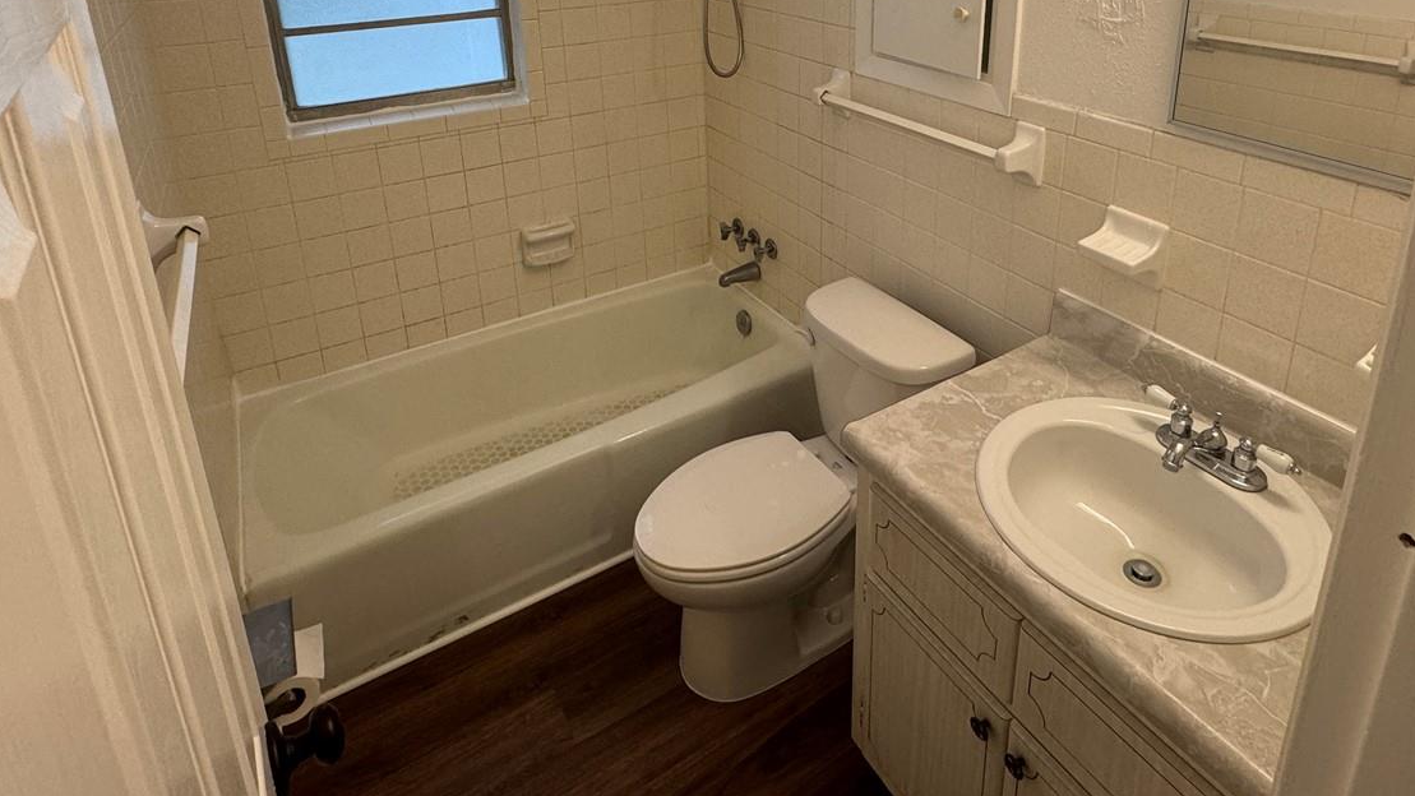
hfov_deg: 81.0
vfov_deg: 48.0
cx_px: 767
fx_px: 826
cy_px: 135
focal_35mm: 22
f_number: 2.2
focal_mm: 2.22
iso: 160
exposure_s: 1/120
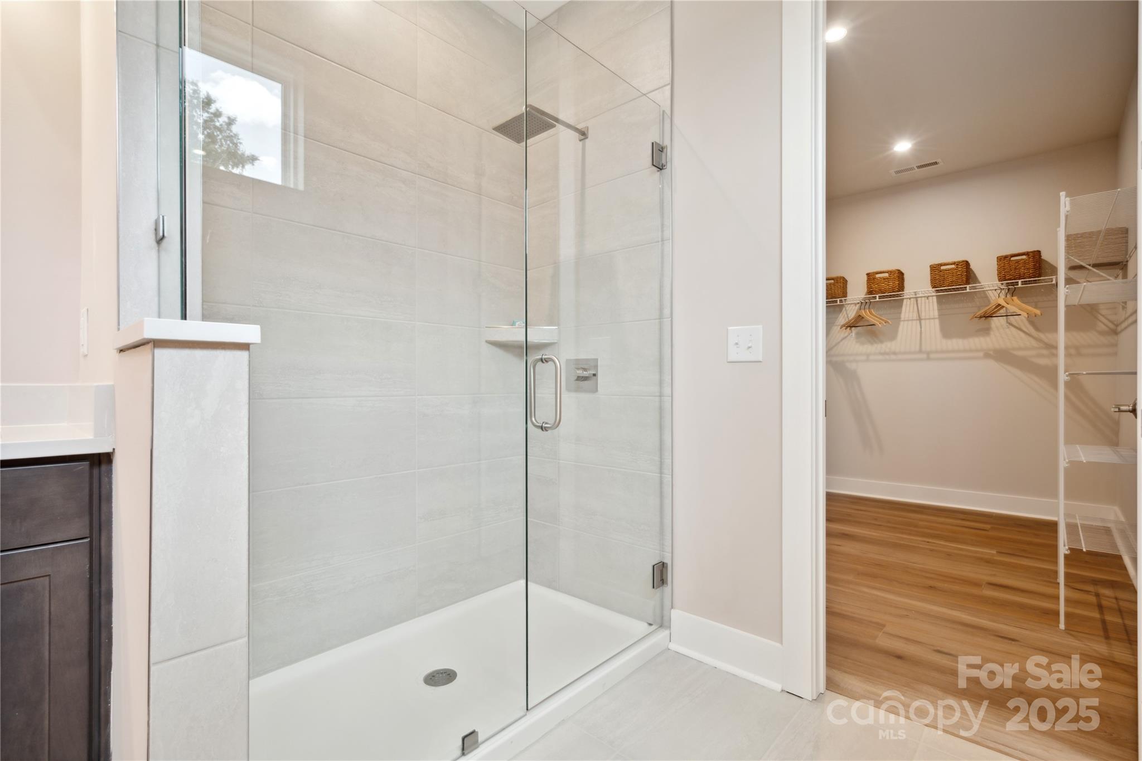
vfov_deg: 73.7
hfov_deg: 96.7
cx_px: 571
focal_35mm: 16
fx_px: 507
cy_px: 380
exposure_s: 1/20
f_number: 8
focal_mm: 16
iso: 200
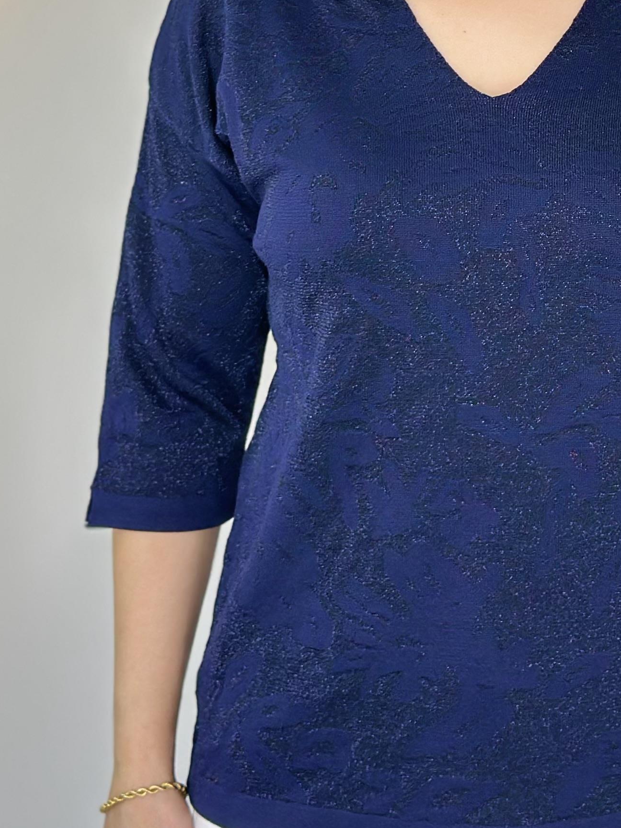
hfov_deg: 13.1
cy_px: 144
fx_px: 2679
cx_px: 567
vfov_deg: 17.4
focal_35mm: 112
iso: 100
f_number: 1.78
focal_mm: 6.86
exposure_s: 1/139
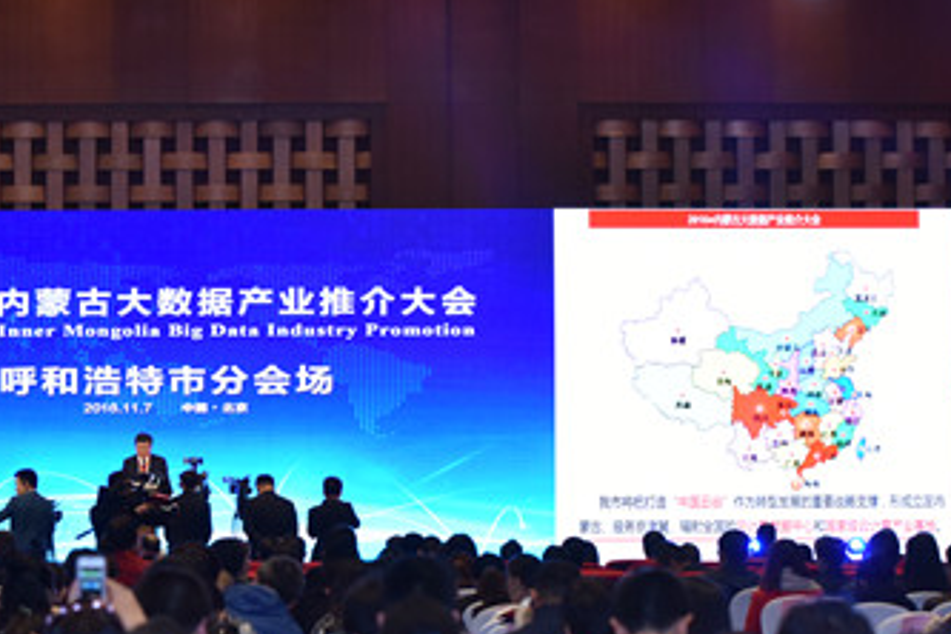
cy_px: 380
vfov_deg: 10.9
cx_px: 131
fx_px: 3328
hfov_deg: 16.1
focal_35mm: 126
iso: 1250
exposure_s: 1/80
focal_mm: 70
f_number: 4
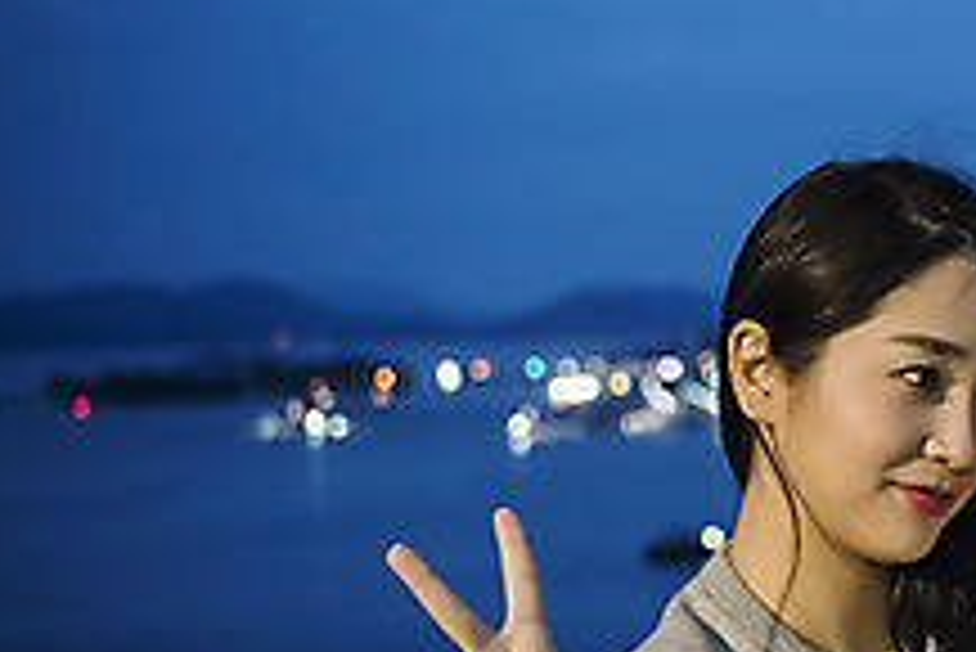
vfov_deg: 13.0
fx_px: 2848
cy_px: 414
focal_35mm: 105
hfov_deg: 18.2
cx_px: 1259
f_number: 2.8
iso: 1600
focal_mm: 38
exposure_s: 1/40
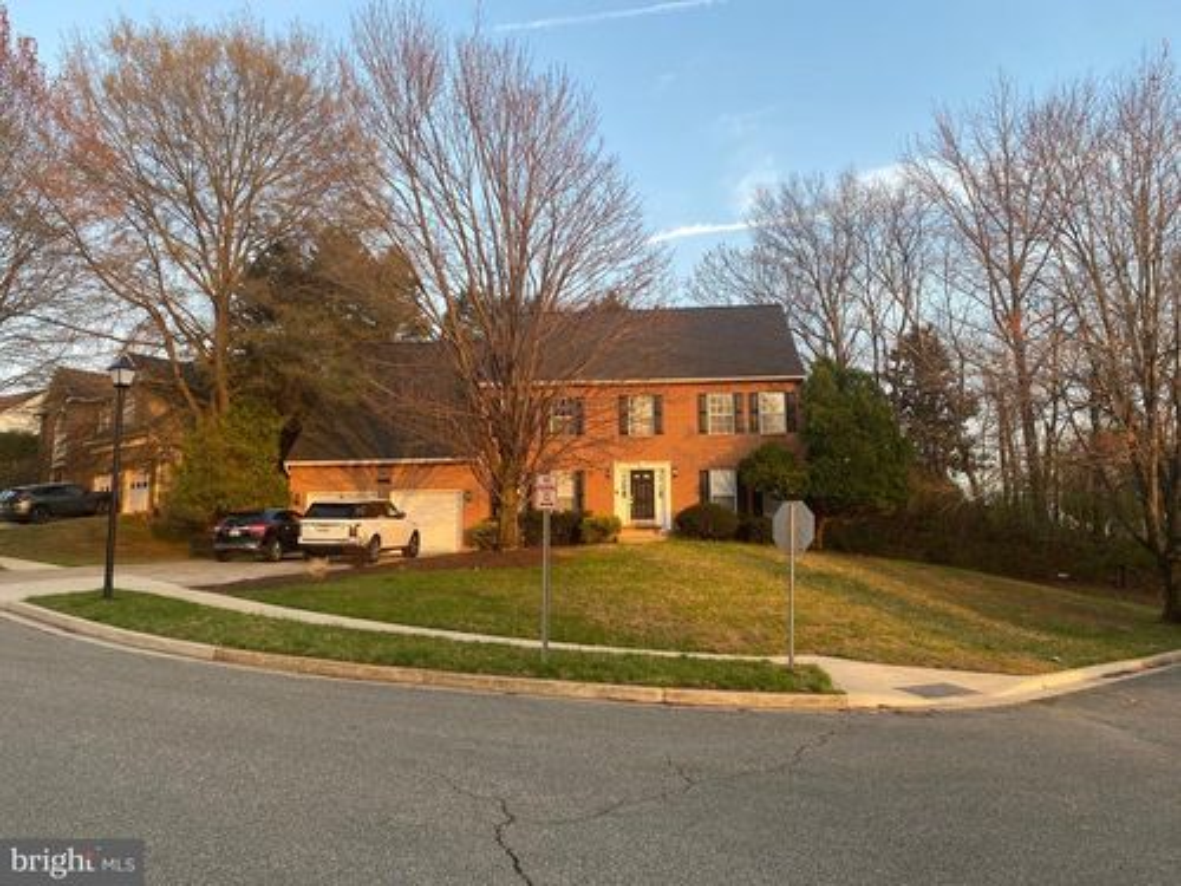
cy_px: 443
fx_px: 887
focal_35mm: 26
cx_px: 590
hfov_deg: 67.3
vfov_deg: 53.1
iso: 32
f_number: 1.8
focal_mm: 4.25
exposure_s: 1/217
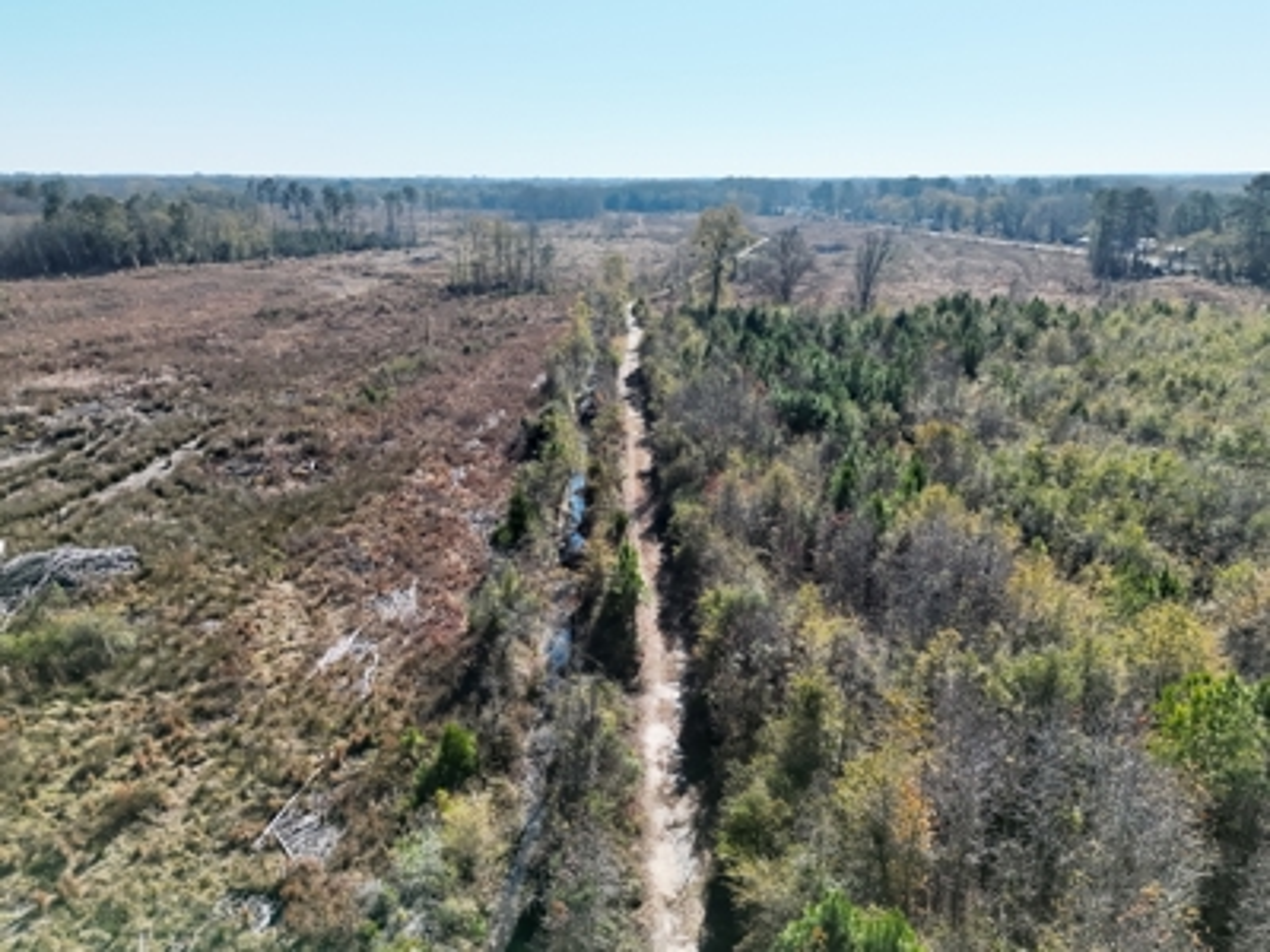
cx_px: 635
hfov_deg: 71.6
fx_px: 881
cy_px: 476
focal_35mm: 24
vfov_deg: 56.8
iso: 400
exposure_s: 1/6400
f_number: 1.7
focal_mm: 6.72
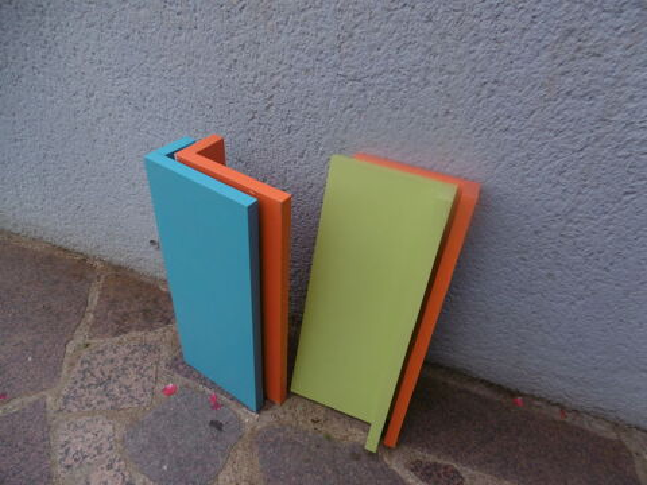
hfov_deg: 71.6
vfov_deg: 56.8
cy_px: 242
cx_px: 324
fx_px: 449
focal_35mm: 24
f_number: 3.1
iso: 100
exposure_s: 1/640
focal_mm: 4.3
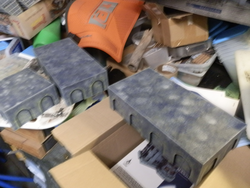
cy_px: 94
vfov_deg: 49.7
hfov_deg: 63.4
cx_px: 125
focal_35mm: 28
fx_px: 202
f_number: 3.1
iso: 400
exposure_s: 1/10
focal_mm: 5
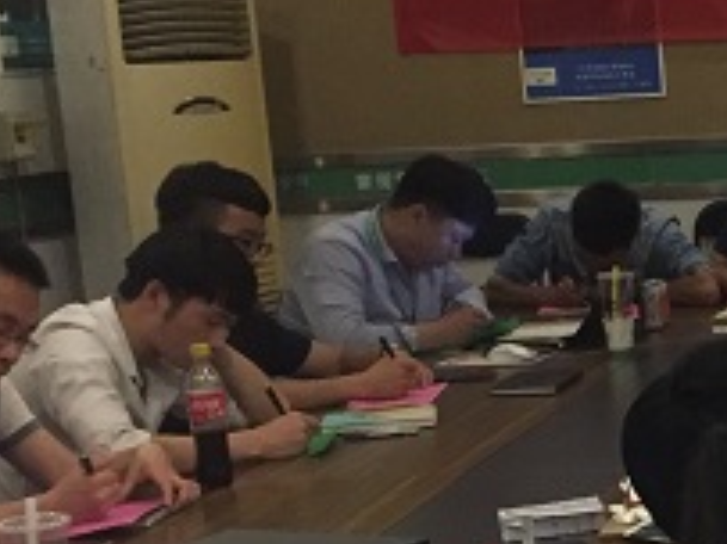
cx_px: 892
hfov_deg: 18.5
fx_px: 2099
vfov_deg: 14.6
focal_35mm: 100
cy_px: 471
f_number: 2.2
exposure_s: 1/33
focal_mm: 4.15
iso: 640
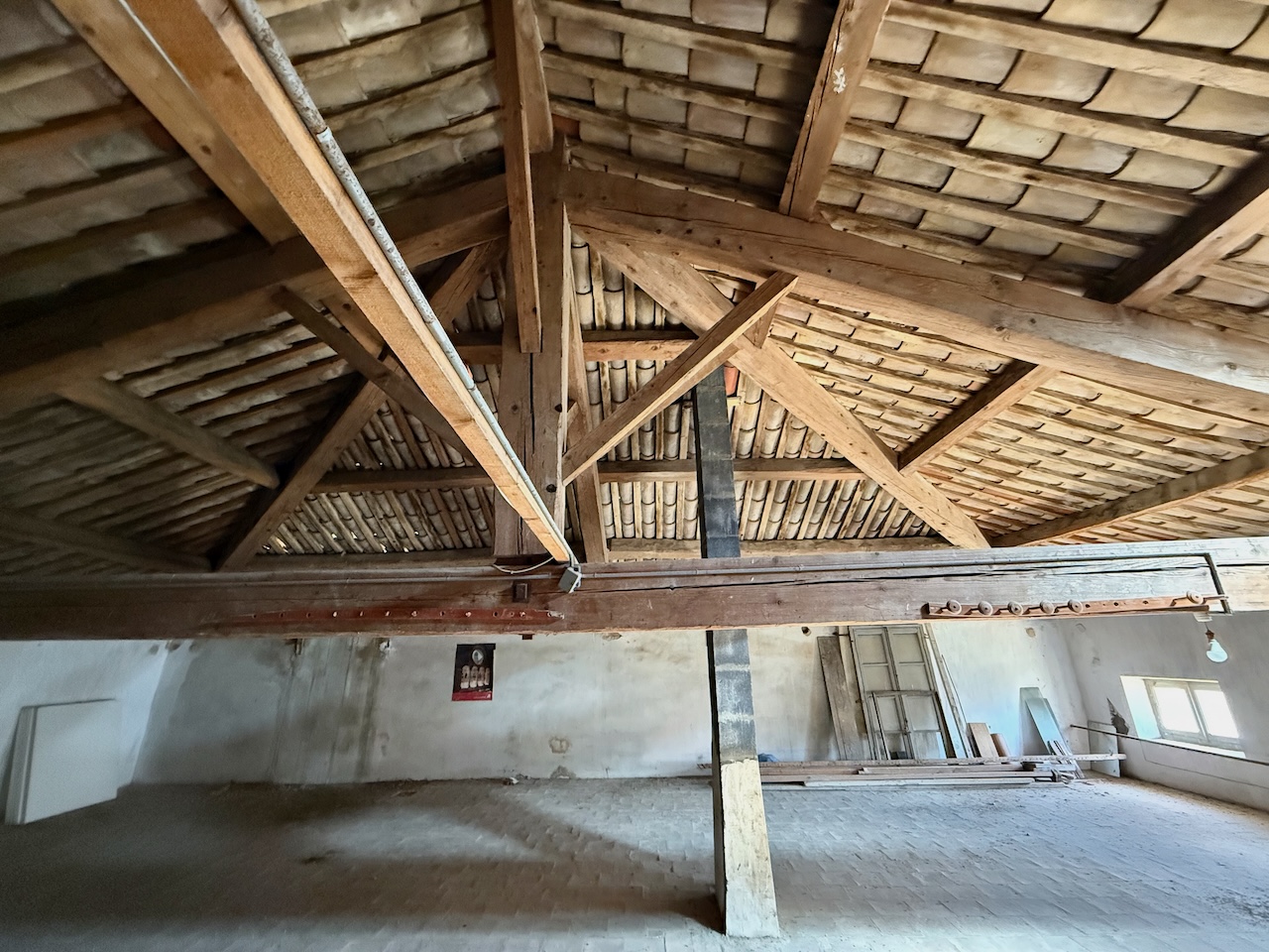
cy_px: 476
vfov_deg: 85.7
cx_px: 634
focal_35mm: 14
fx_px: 513
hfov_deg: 102.1
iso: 1250
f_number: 2.2
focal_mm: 2.22
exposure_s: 1/60
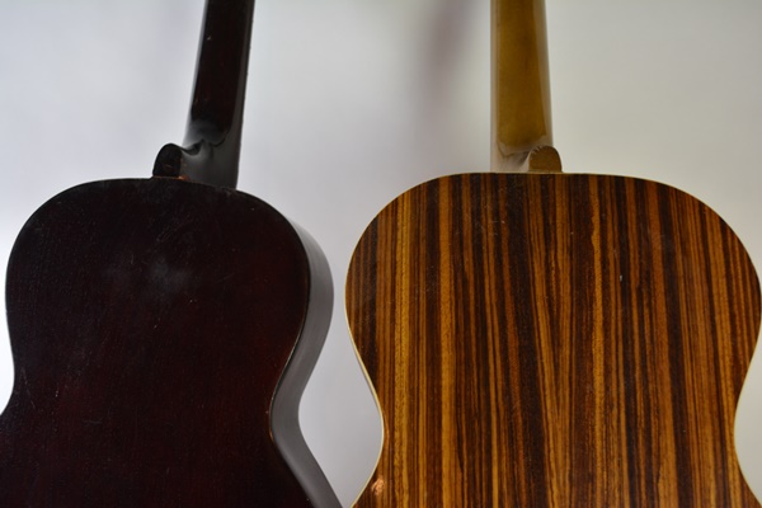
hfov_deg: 49.6
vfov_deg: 34.2
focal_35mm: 39
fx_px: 825
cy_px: 254
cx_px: 381
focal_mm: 26
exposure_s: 1/60
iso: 400
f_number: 4.2
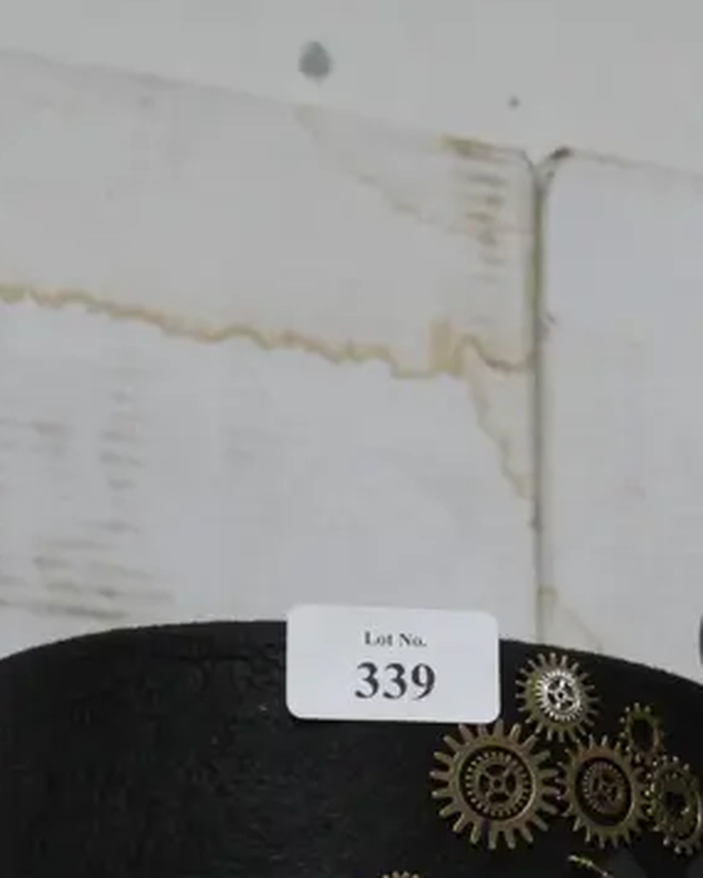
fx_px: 3795
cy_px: 734
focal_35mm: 146
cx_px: 950
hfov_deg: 10.3
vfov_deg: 13.1
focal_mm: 26
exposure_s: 1/60
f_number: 5.3
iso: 1000
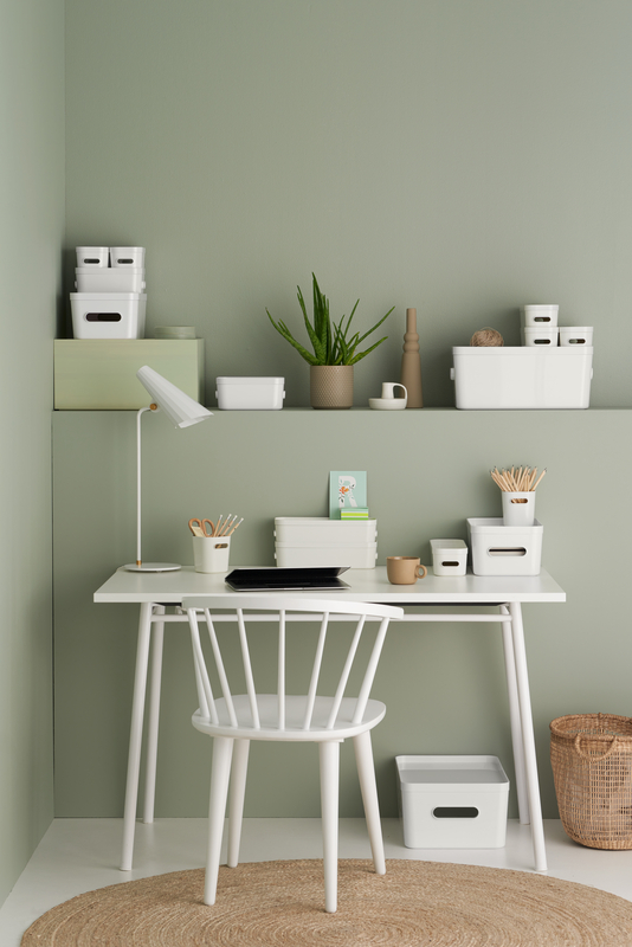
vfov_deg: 23.6
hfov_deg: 15.9
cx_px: 316
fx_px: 2263
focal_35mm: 86
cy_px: 474
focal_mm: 86
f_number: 9
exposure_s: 1/160
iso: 100
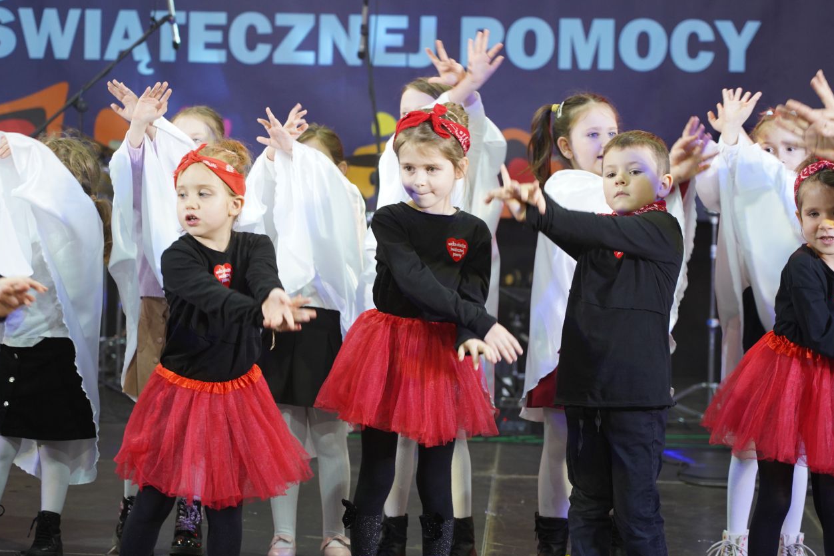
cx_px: 406
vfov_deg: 12.6
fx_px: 2525
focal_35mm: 109
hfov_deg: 18.8
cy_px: 283
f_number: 4.5
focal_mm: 105
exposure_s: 1/100
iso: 2000
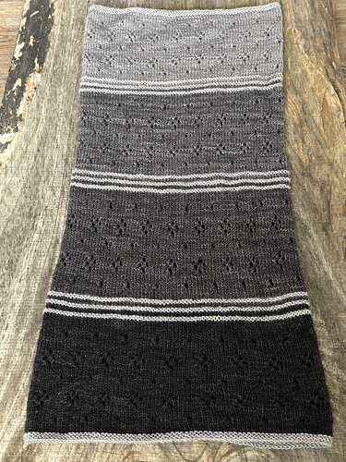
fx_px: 693
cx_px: 173
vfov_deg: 36.8
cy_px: 231
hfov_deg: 28.0
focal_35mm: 52
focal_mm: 6
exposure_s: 1/60
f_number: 2.4
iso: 50
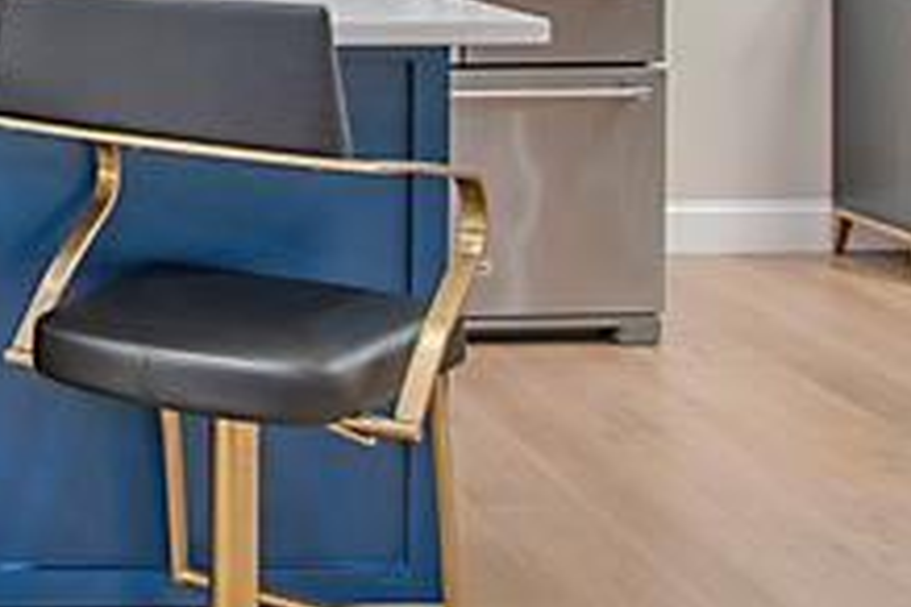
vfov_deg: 18.2
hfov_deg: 25.5
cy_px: -166
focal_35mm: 70
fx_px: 1771
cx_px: -212
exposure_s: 1/30
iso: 100
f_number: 7.1
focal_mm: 10
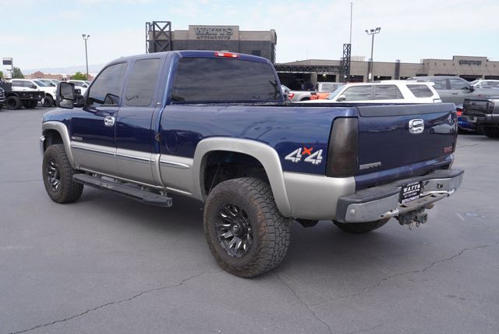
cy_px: 167
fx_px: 479
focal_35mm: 34
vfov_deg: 38.4
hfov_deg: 55.1
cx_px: 250
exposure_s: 1/125
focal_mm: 23
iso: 100
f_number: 8
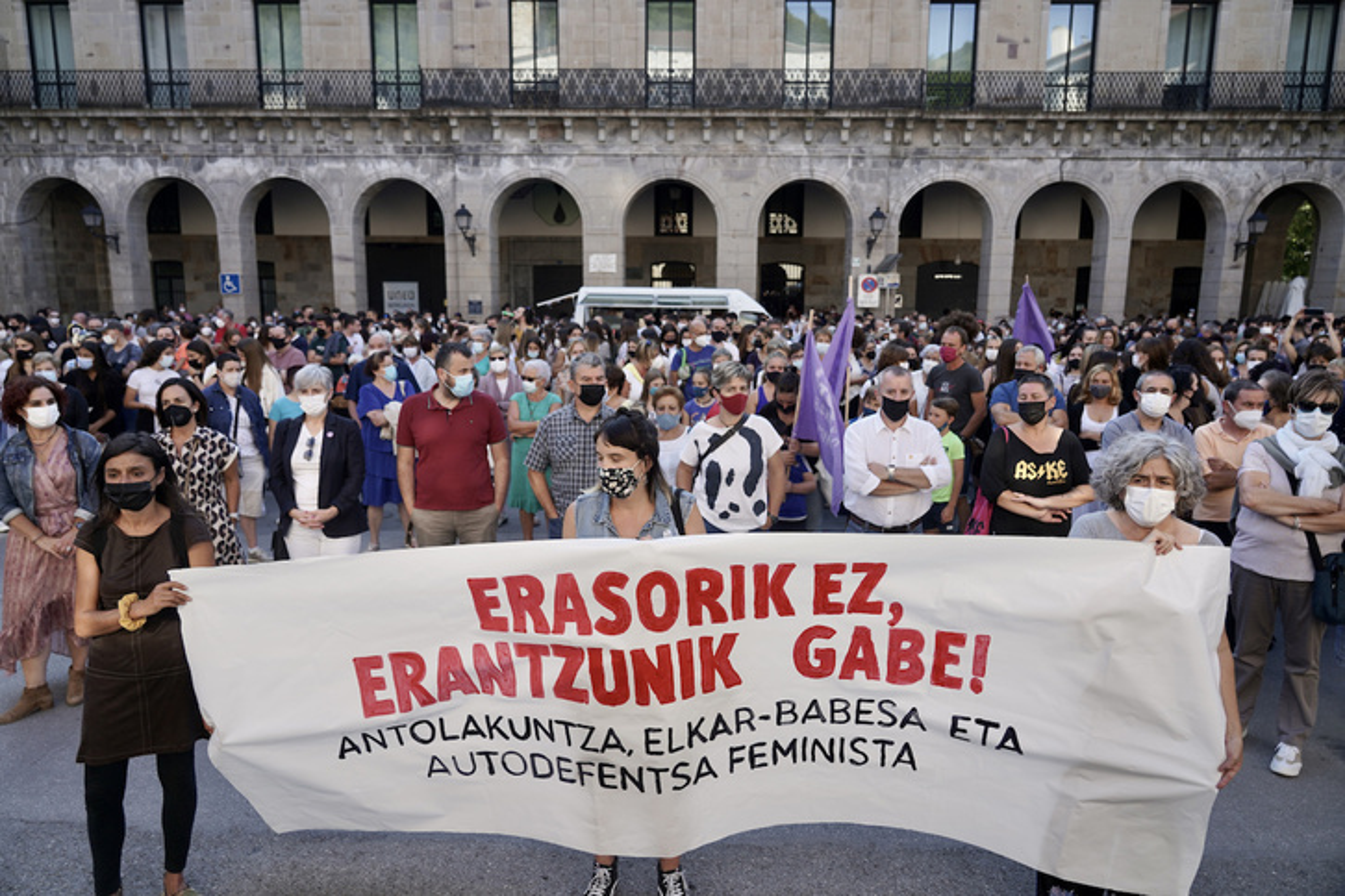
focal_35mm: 24
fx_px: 897
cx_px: 672
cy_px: 448
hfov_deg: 73.7
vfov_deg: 53.1
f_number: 4
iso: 125
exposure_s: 1/320
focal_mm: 24
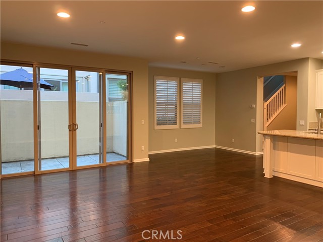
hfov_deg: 67.3
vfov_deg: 53.1
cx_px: 162
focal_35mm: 26
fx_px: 243
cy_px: 121
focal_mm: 4.25
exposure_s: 1/60
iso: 250
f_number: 1.8
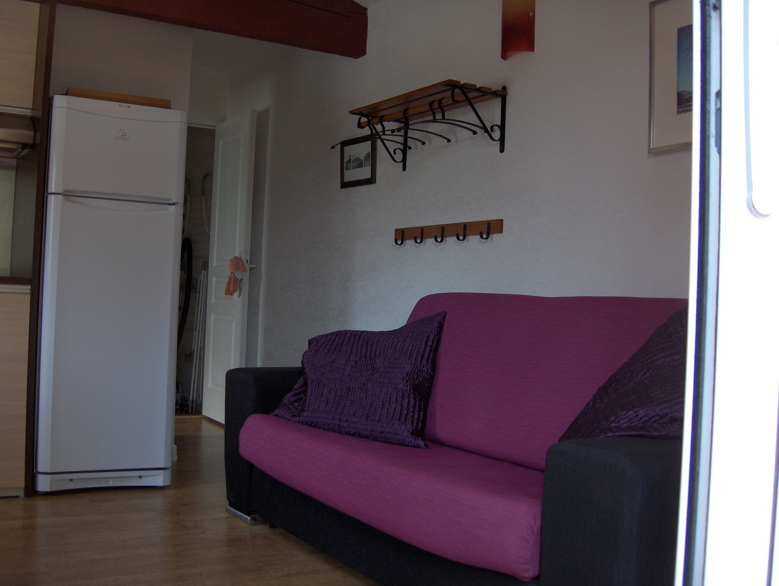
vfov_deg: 36.9
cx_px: 390
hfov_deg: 47.8
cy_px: 293
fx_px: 879
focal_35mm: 39
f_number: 2.8
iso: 200
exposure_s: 1/119
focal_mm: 8
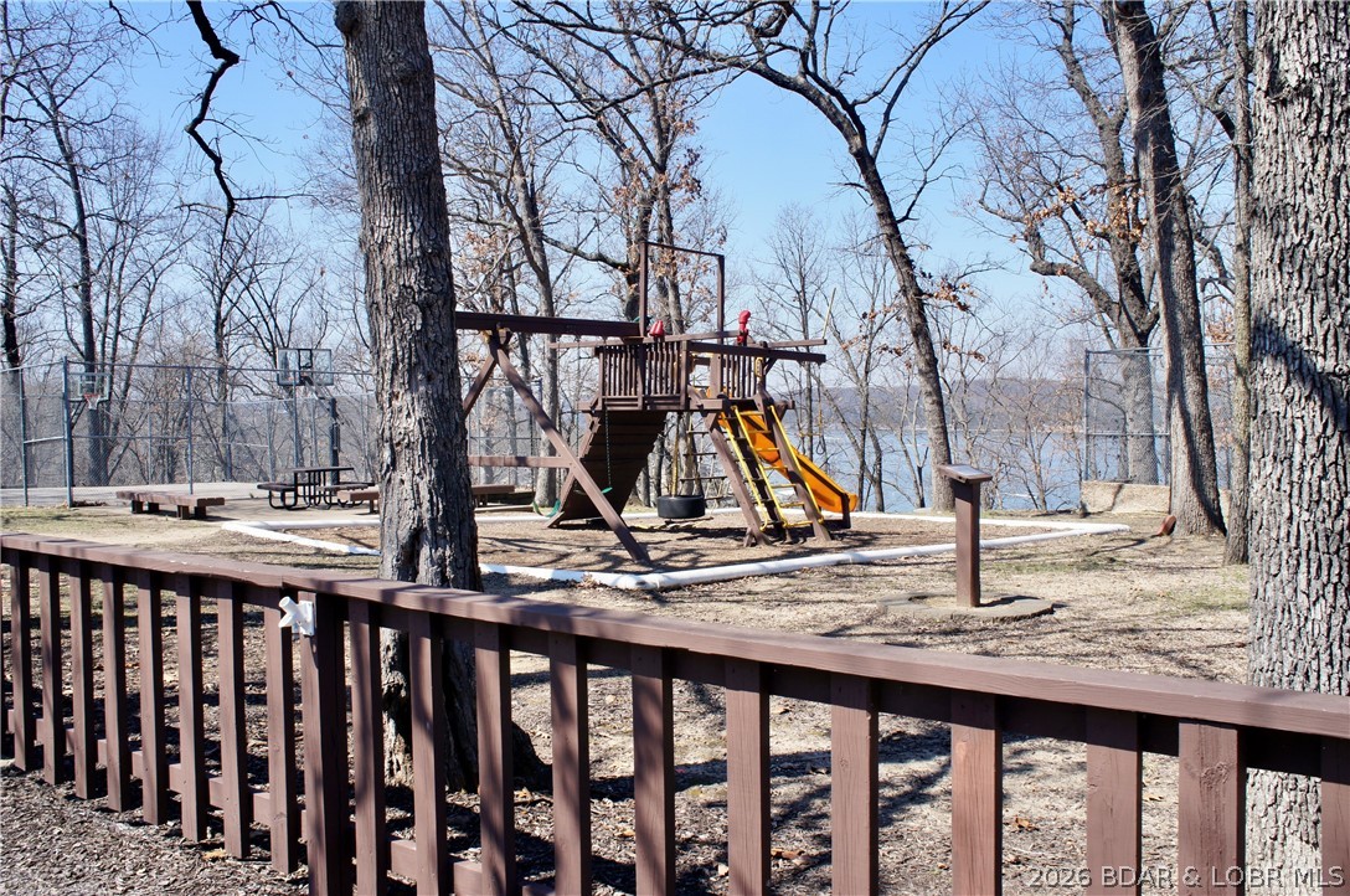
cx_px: 675
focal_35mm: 30
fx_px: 1123
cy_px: 448
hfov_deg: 62.0
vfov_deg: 43.5
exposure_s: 1/160
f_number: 13
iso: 200
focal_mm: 20
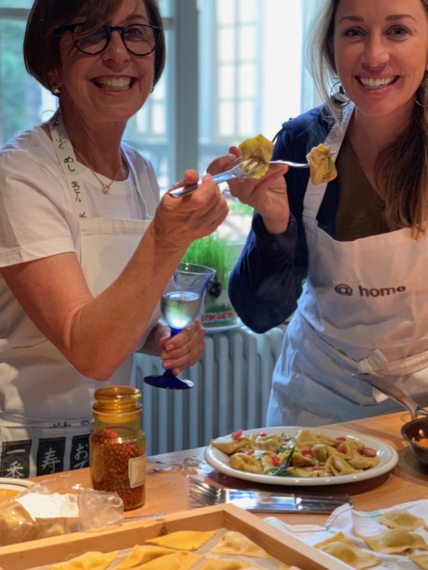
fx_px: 1154
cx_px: 269
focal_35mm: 70
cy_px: 287
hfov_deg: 21.0
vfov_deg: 27.8
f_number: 2.4
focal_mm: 6
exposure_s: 1/50
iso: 160
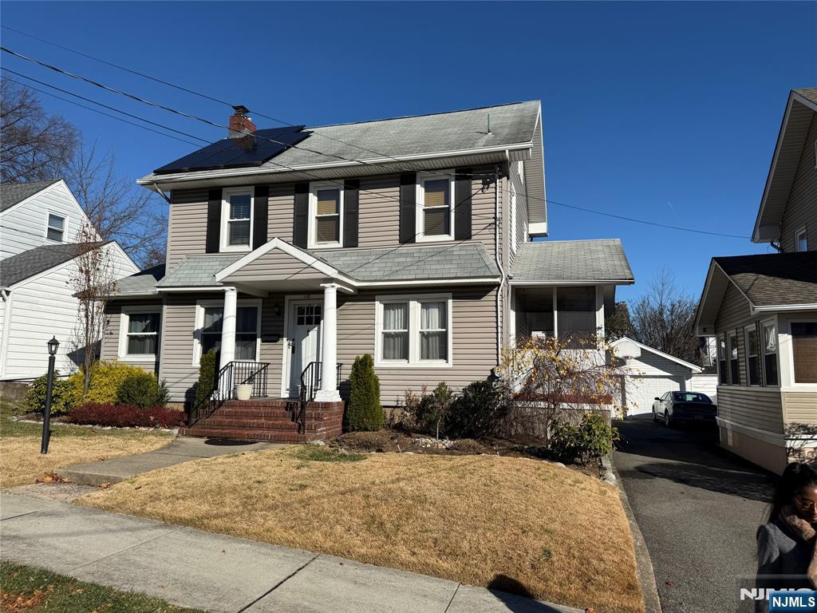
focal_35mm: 24
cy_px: 306
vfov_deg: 56.8
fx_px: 566
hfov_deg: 71.6
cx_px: 408
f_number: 1.78
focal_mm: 6.76
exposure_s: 1/7353
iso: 80
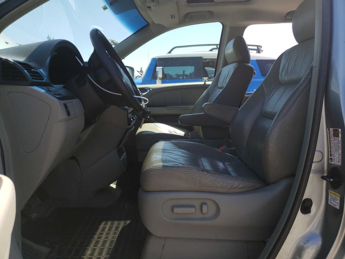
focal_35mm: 26
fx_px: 259
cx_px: 172
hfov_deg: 67.3
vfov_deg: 53.1
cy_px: 130
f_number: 1.5
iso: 50
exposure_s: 1/1111
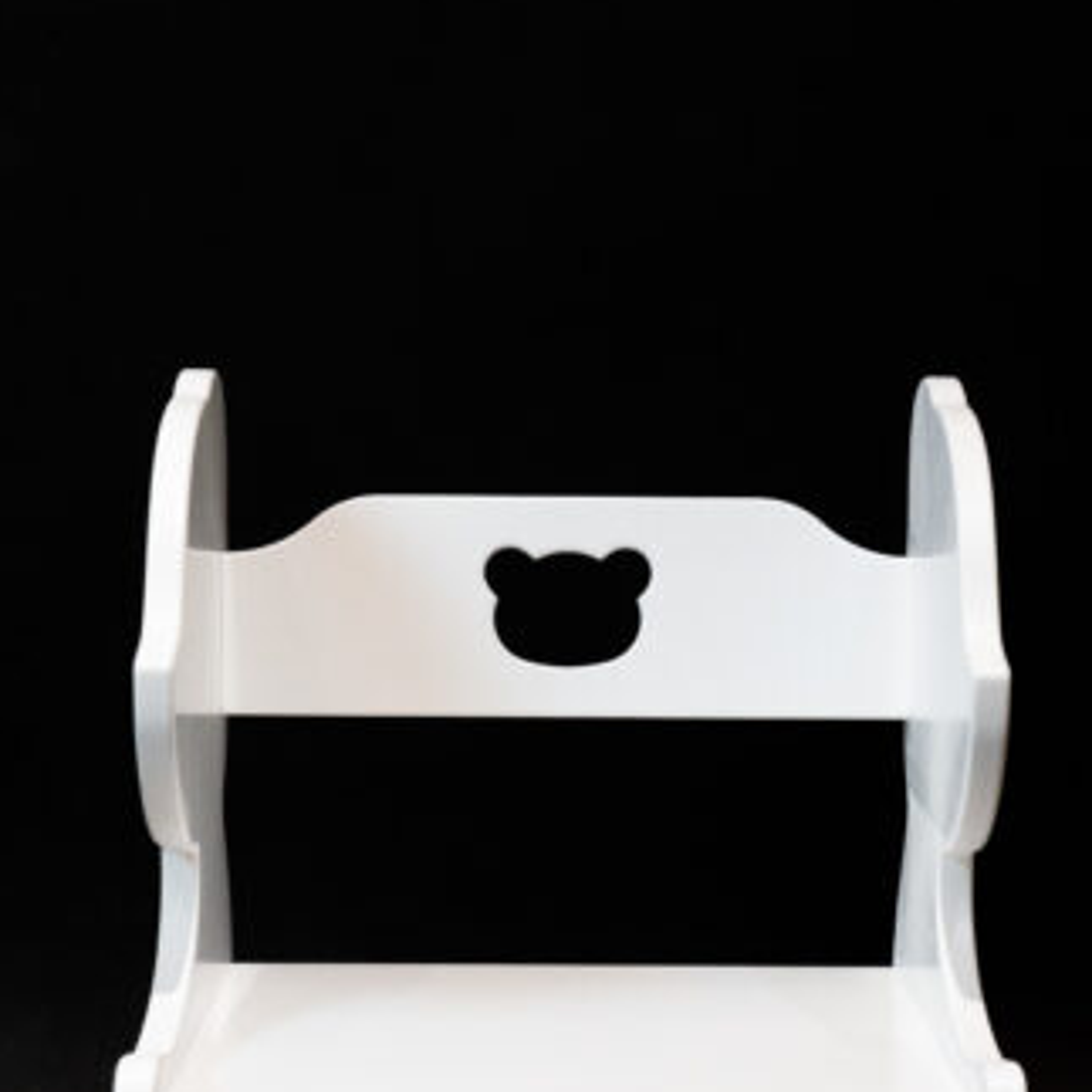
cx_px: 568
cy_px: 984
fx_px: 2962
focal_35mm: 83
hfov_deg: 20.9
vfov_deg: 20.5
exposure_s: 1/100
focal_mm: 35
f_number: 8
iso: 1600
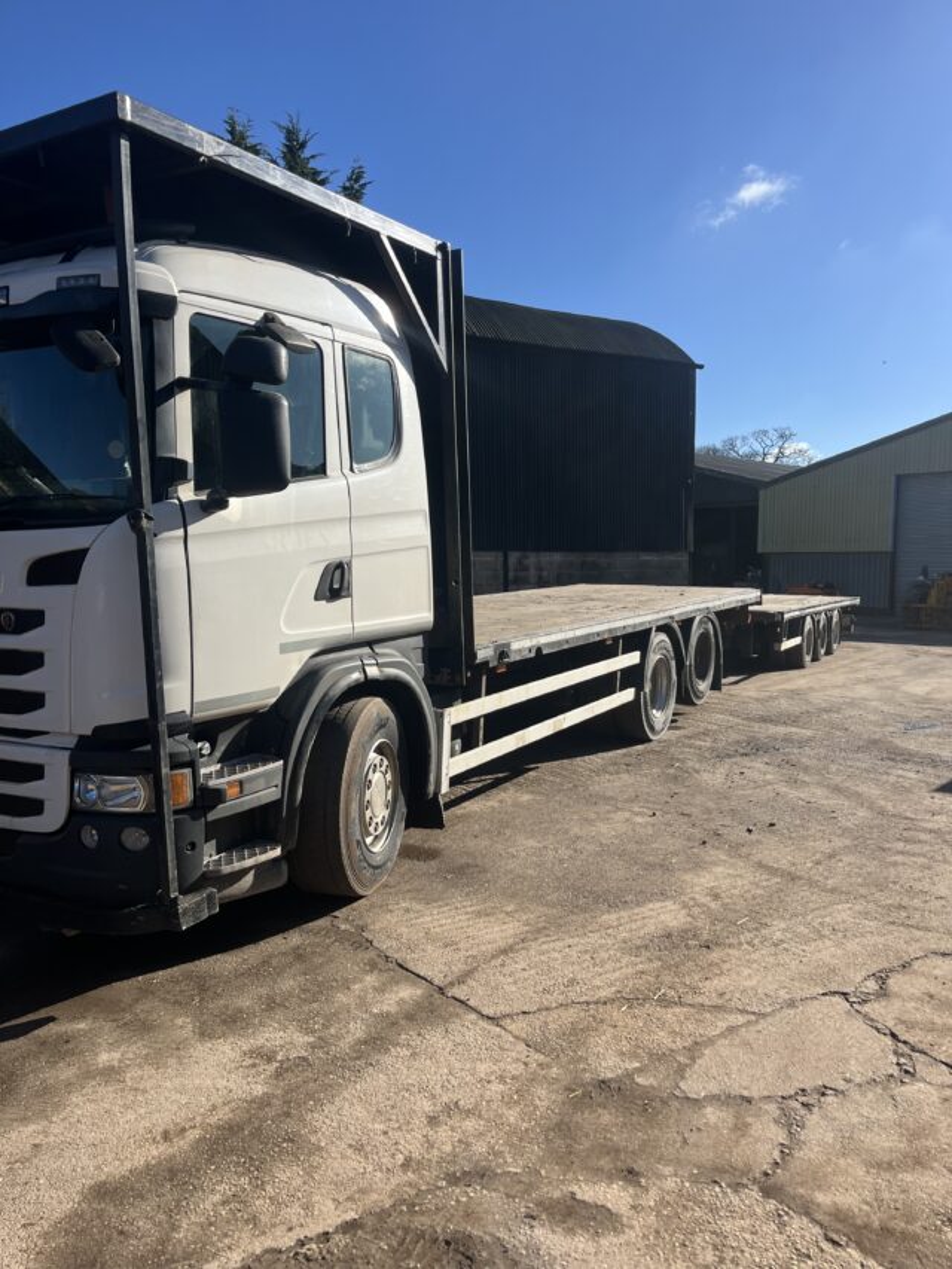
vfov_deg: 67.3
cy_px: 634
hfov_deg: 53.1
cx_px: 476
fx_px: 953
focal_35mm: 26
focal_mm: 5.1
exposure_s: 1/3311
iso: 50
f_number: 1.6
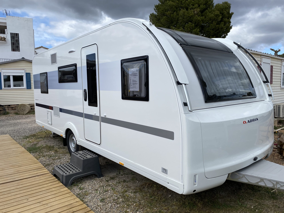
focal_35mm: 26
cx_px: 142
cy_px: 106
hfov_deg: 67.3
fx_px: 213
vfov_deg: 53.1
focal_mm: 4.25
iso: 32
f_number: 1.8
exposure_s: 1/2688
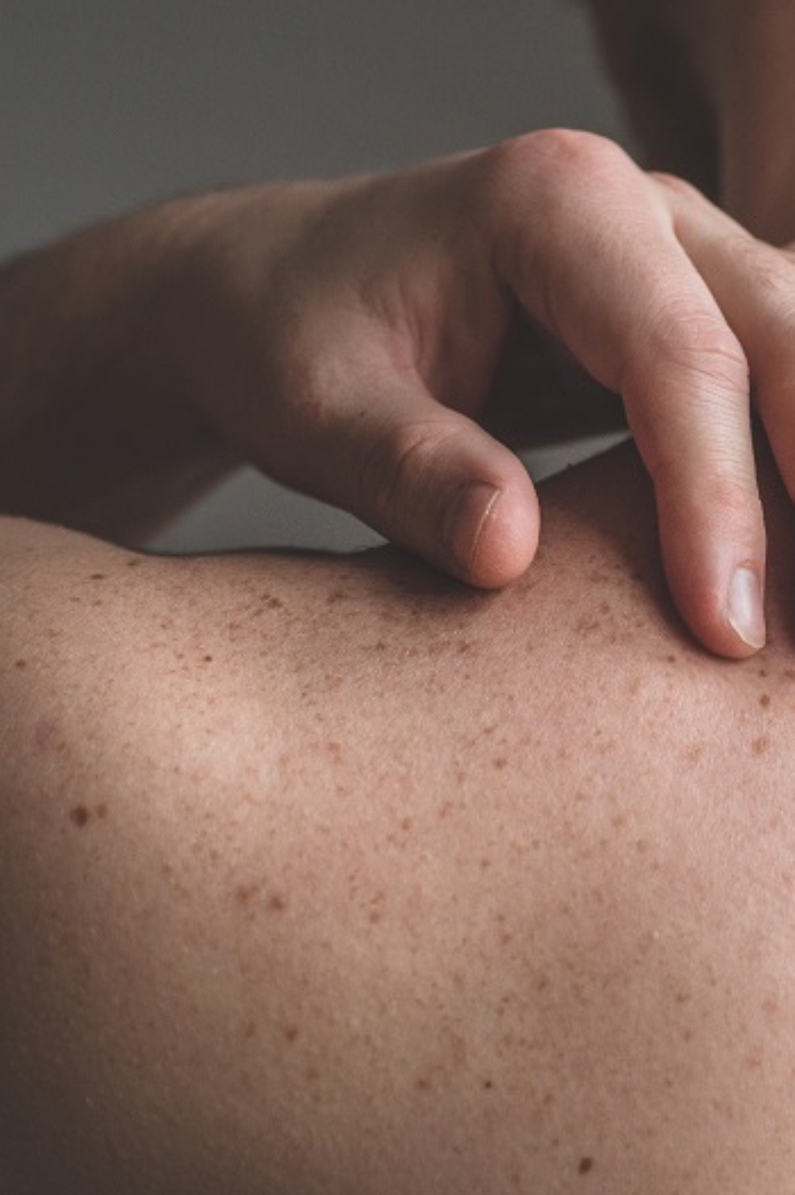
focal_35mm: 114
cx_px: 777
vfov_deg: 18.0
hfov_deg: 11.9
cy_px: 596
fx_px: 3781
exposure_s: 1/125
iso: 400
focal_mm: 50
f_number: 3.5
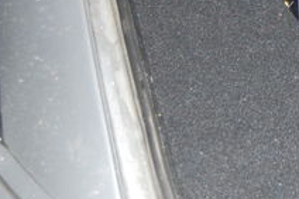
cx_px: 441
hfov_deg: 14.2
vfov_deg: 10.0
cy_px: -13
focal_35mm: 136
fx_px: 1129
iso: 400
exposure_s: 1/60
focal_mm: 30
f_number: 4.2
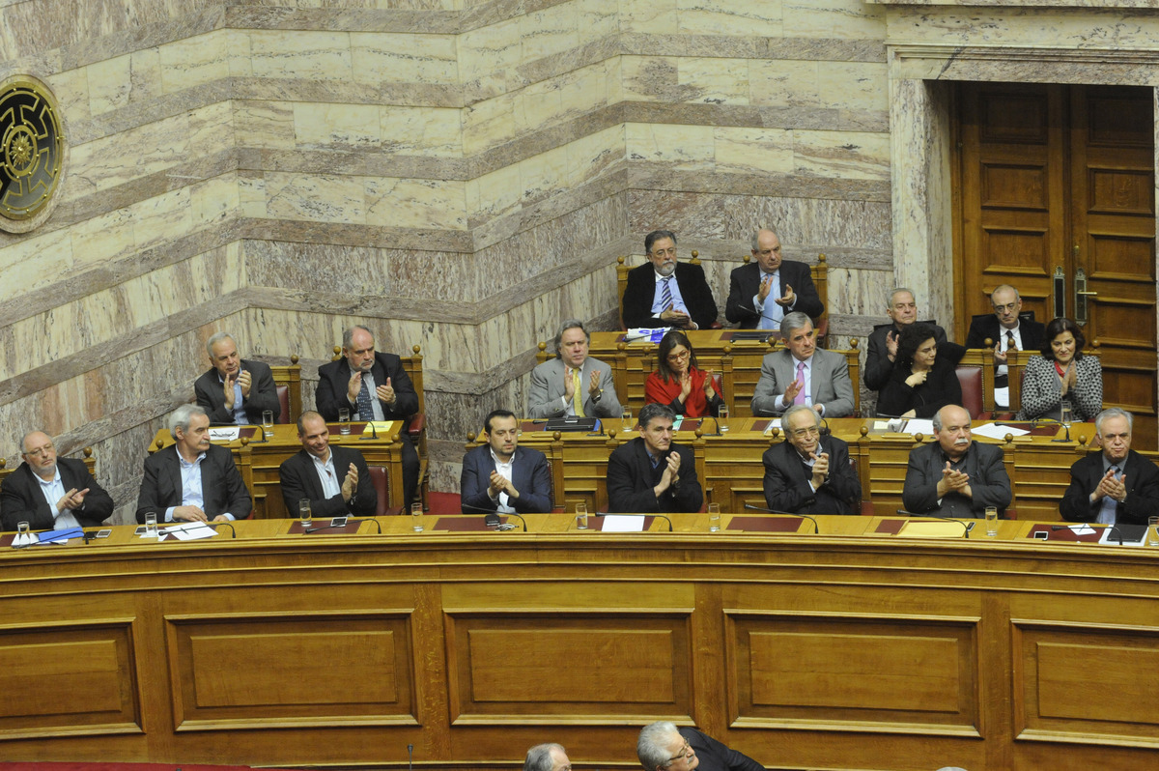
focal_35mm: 100
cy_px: 386
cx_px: 580
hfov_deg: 20.4
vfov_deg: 13.7
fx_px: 3217
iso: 5000
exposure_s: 1/200
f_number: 5.6
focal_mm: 100
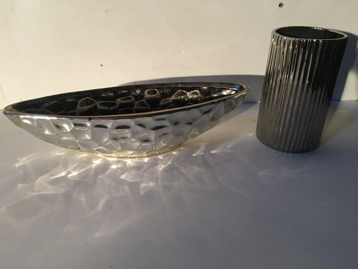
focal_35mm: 29
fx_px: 300
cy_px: 134
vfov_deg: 48.2
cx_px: 179
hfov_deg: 61.7
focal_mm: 4.15
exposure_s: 1/33
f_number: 2.2
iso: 160
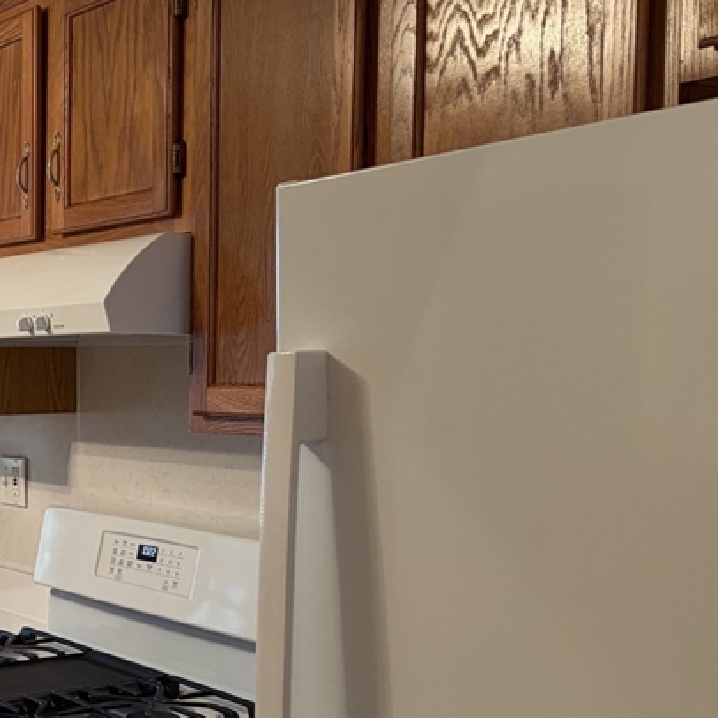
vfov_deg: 29.4
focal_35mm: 58
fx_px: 1361
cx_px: -166
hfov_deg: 26.0
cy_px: 460
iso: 160
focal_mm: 5.96
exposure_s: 1/60
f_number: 1.6
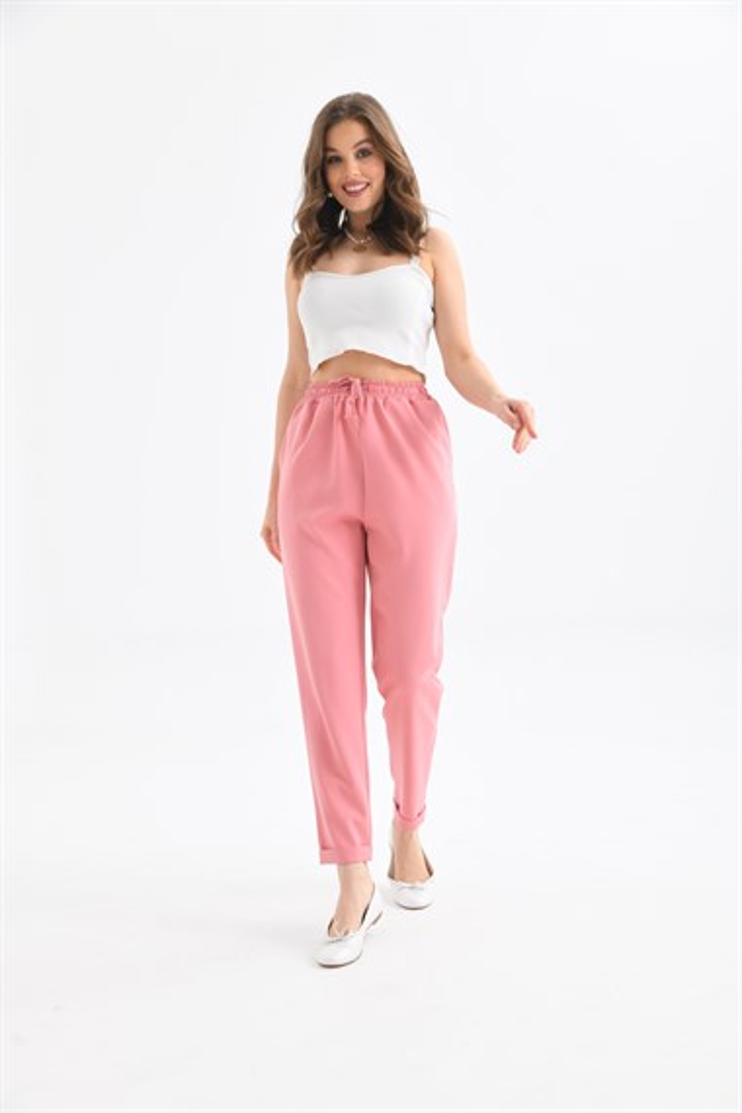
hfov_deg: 28.1
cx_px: 371
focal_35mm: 48
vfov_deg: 41.1
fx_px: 1484
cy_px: 556
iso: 160
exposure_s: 1/125
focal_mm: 48
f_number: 6.3
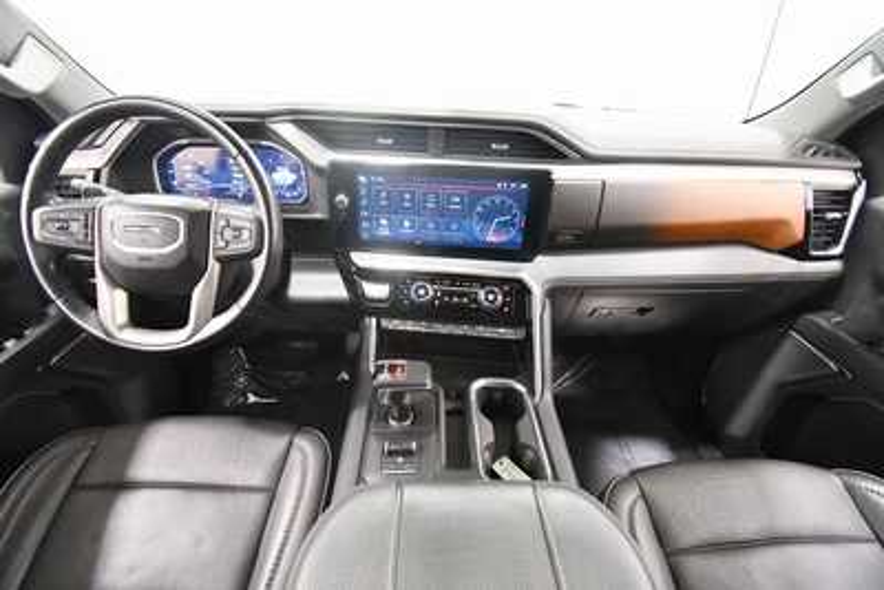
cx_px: 442
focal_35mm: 15
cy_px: 295
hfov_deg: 100.4
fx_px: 368
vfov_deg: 77.4
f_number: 4.5
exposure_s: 1/60
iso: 5000
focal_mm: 10
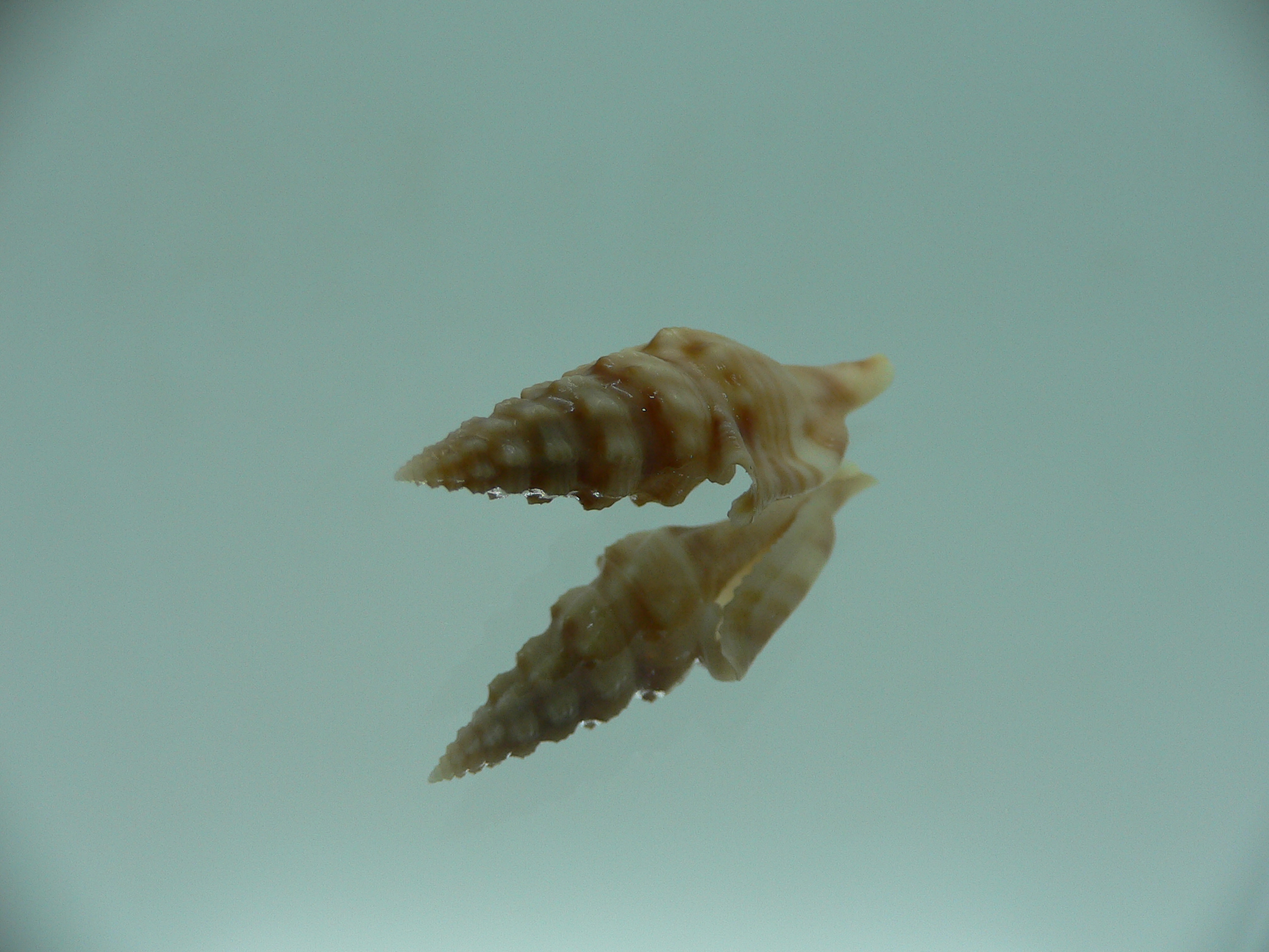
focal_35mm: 35
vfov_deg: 40.7
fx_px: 1283
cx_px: 634
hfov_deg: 52.6
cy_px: 476
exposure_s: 1/80
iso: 80
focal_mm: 4.6
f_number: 2.8
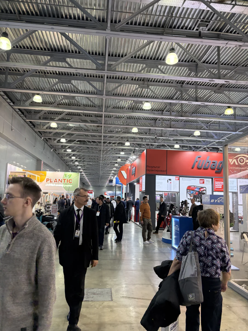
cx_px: 124
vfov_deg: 67.3
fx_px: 248
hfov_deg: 53.1
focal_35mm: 26
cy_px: 166
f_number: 1.6
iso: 200
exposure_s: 1/100
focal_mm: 5.96
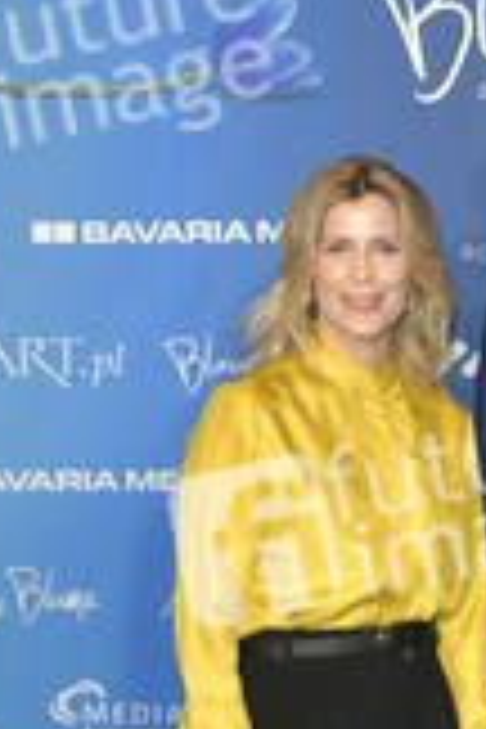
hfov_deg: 16.8
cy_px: 747
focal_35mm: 79
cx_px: 531
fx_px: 1600
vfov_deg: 24.4
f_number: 6.3
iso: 2000
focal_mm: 32
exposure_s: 1/200
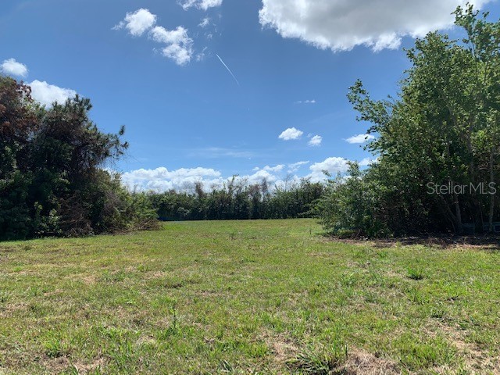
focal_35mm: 26
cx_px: 250
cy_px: 188
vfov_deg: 53.1
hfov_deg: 67.3
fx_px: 376
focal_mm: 4.25
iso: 25
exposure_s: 1/3086
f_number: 1.8
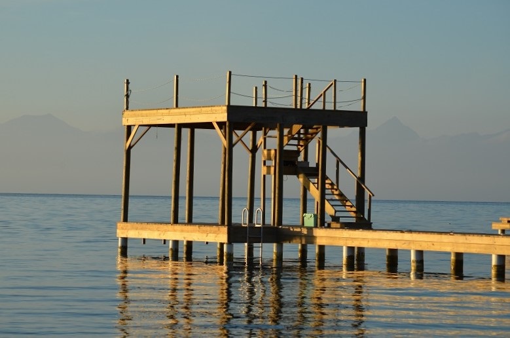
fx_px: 1803
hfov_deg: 16.1
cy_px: 169
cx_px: 255
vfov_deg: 10.7
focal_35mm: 128
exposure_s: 1/250
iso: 100
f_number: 8
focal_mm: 85
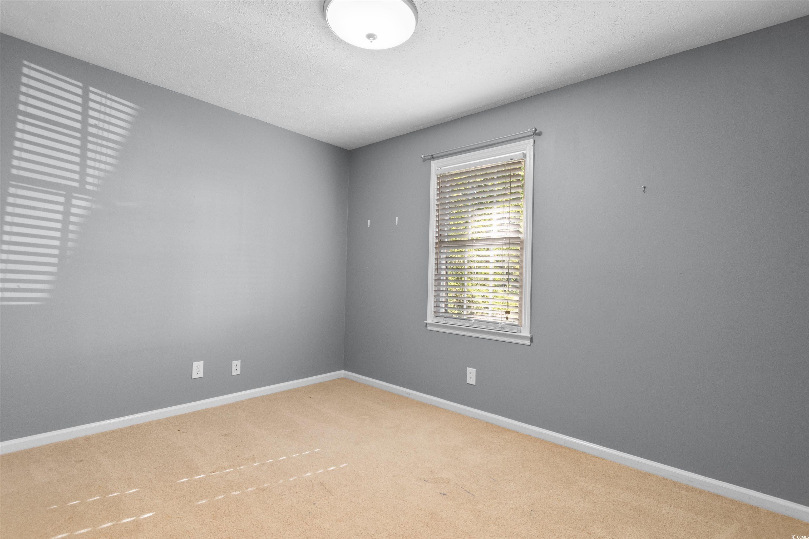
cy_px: 270
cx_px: 404
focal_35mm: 16
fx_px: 360
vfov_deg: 73.7
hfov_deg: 96.7
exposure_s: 1/1.25
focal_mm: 11
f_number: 4.8
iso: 100
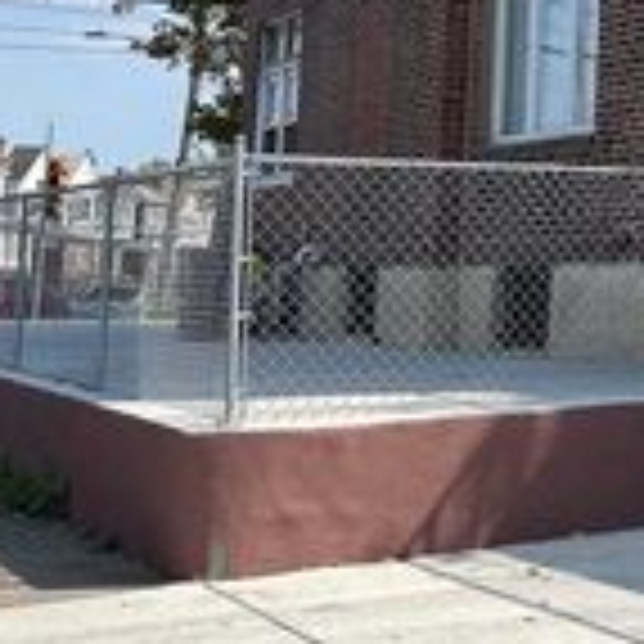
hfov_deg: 19.5
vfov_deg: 22.9
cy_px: 92
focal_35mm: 74
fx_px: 1558
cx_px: 1031
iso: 80
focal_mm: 6.86
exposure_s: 1/3861
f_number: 1.78
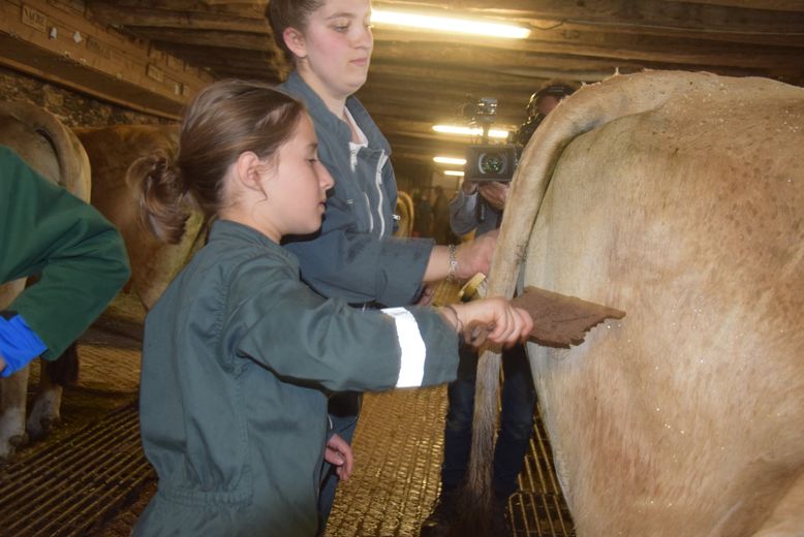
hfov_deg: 49.5
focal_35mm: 39
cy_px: 268
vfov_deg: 34.3
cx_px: 402
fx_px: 872
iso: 1800
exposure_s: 1/60
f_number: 4
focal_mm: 26
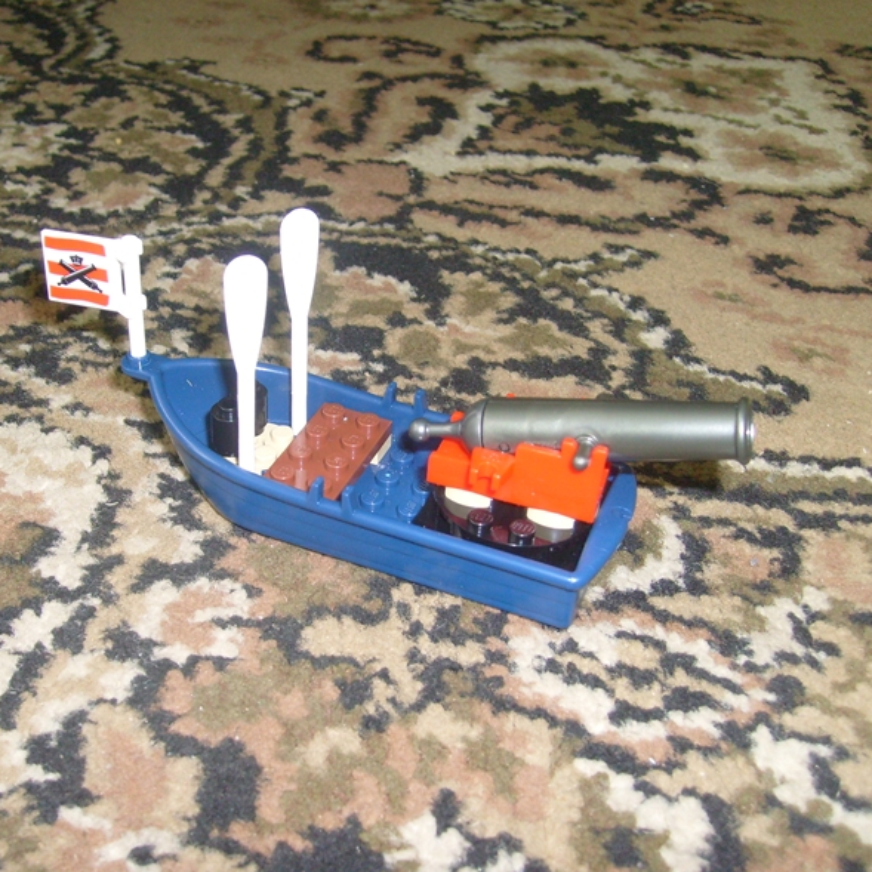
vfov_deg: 40.0
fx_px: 1197
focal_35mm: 42
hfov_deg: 39.7
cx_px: 324
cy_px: 438
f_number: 2.8
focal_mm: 5.8
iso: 100
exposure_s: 1/45
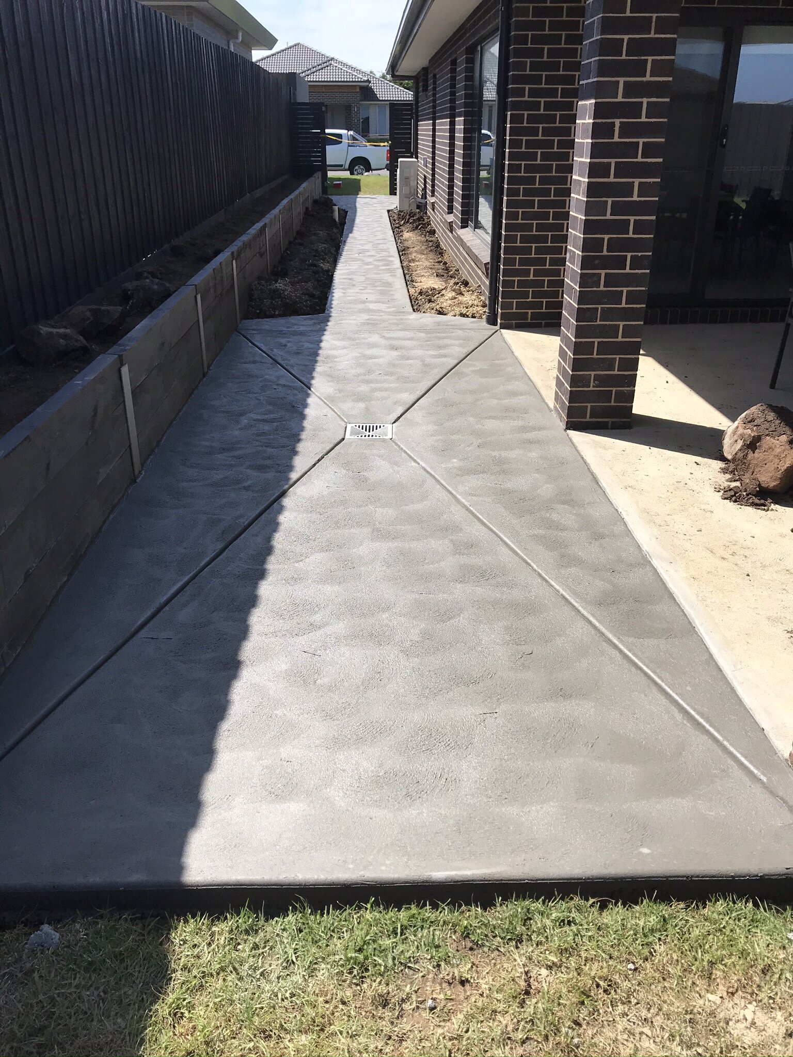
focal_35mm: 28
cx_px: 396
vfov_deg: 63.4
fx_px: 855
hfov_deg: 49.7
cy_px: 528
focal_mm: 3.99
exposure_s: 1/1880
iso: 20
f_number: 1.8
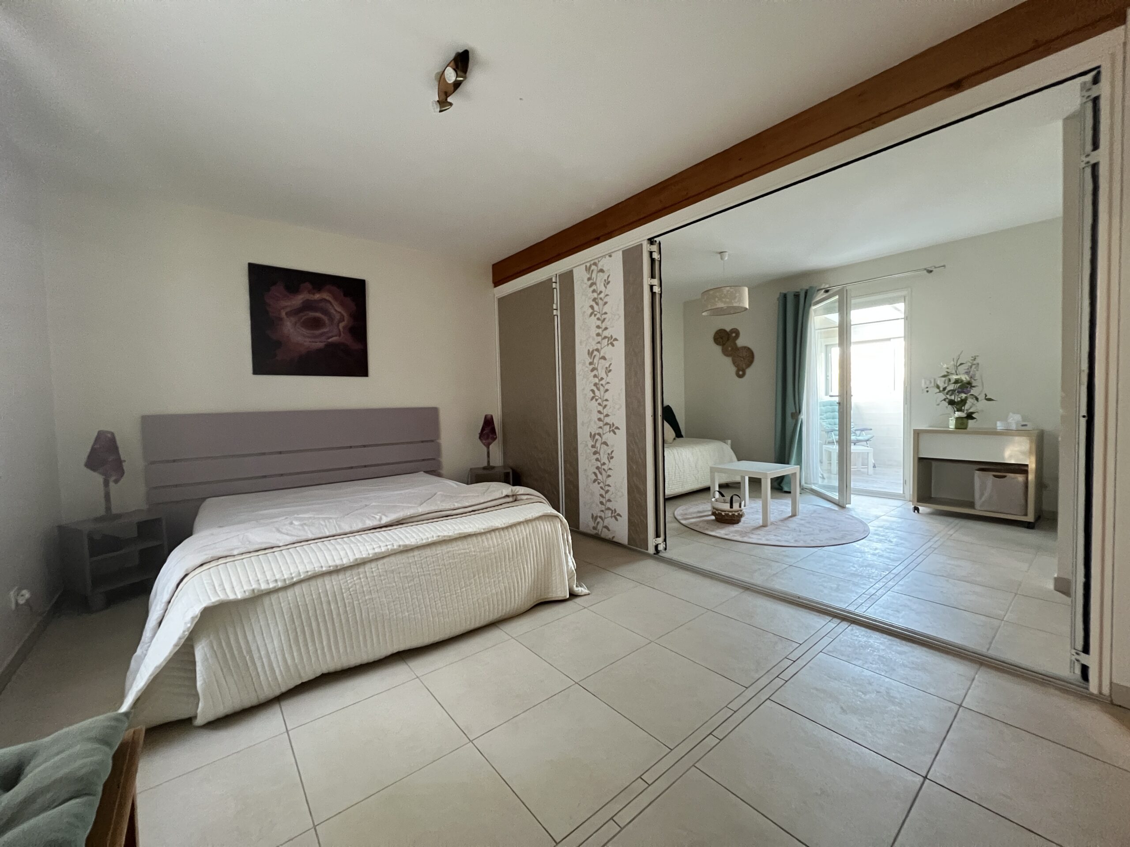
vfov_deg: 89.9
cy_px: 424
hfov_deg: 106.2
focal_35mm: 13
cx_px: 565
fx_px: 424
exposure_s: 1/60
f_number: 1.8
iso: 640
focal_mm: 1.57
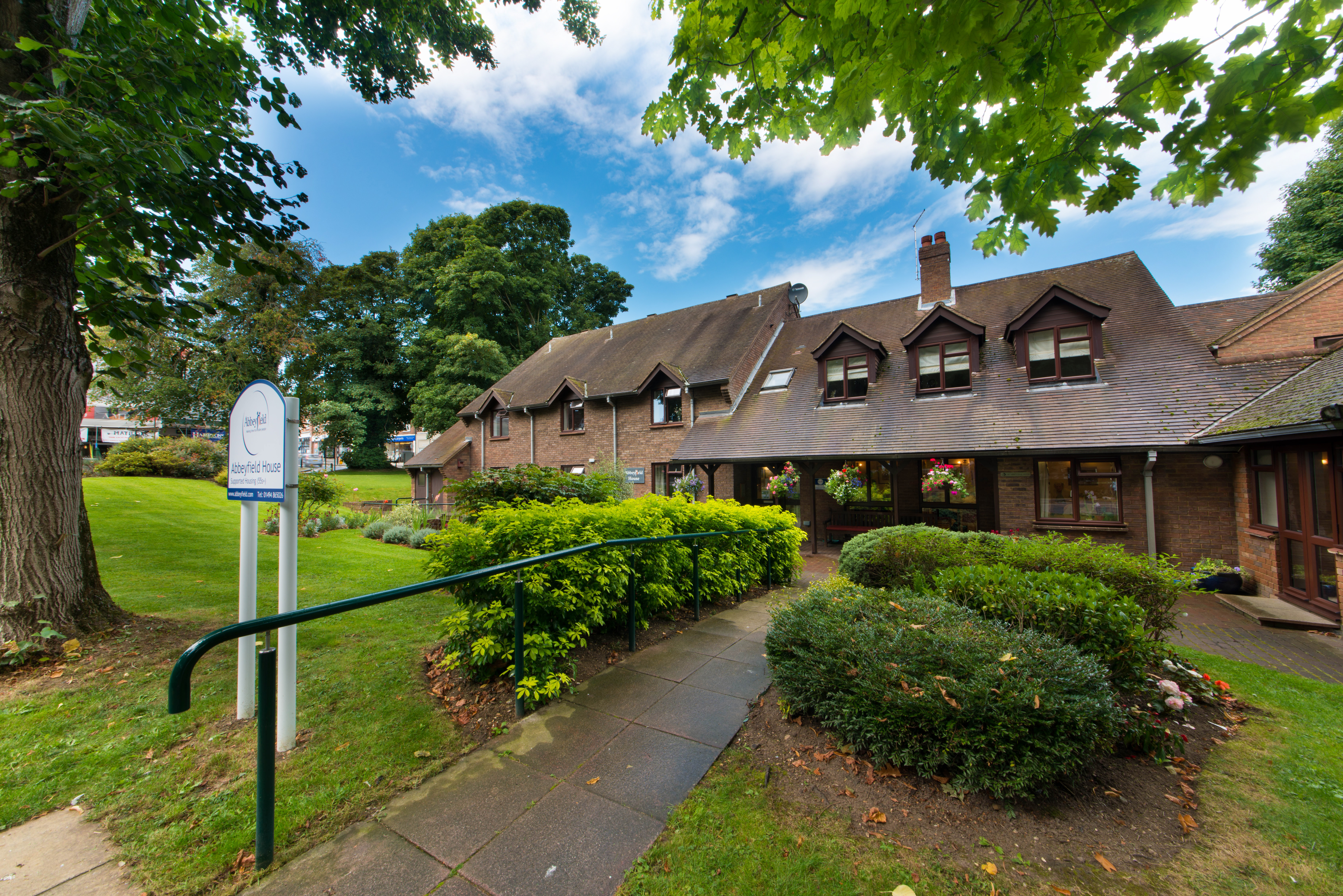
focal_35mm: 12
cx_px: 672
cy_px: 448
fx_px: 448
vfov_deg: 90.0
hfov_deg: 112.6
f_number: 14
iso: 100
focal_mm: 12
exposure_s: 1/30
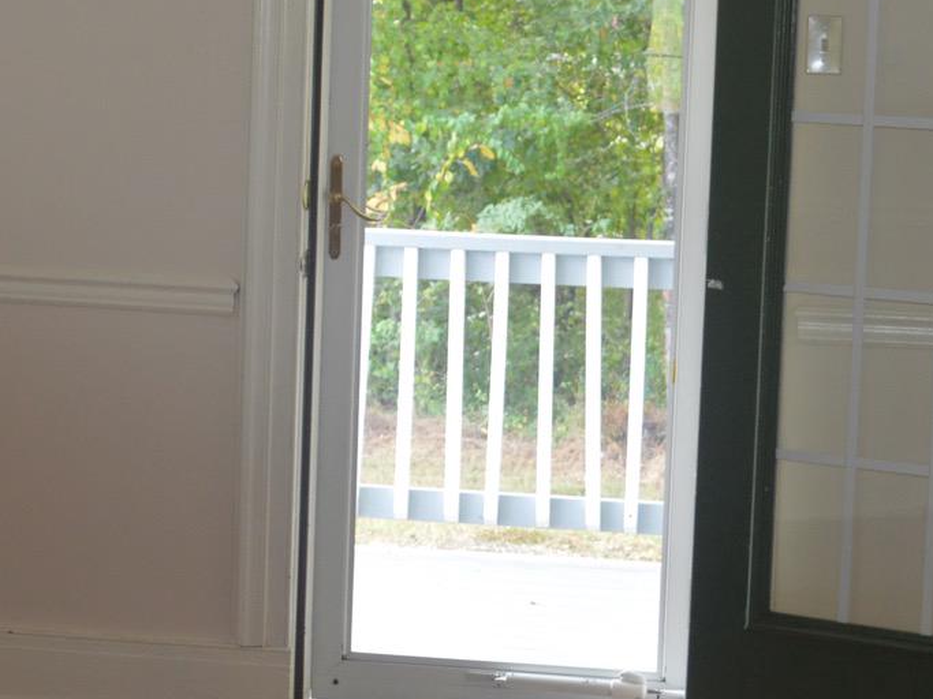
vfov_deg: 12.2
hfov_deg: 16.2
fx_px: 3261
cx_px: 175
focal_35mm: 121
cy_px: 317
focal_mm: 28
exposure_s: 1/60
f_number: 4.5
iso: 400
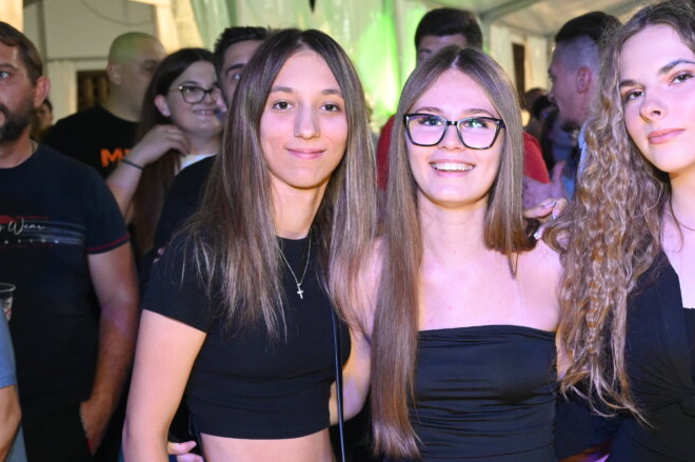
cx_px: 464
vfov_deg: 22.9
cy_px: 310
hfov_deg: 33.7
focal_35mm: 59
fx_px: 1138
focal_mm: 38
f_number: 5
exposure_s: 1/60
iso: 6400
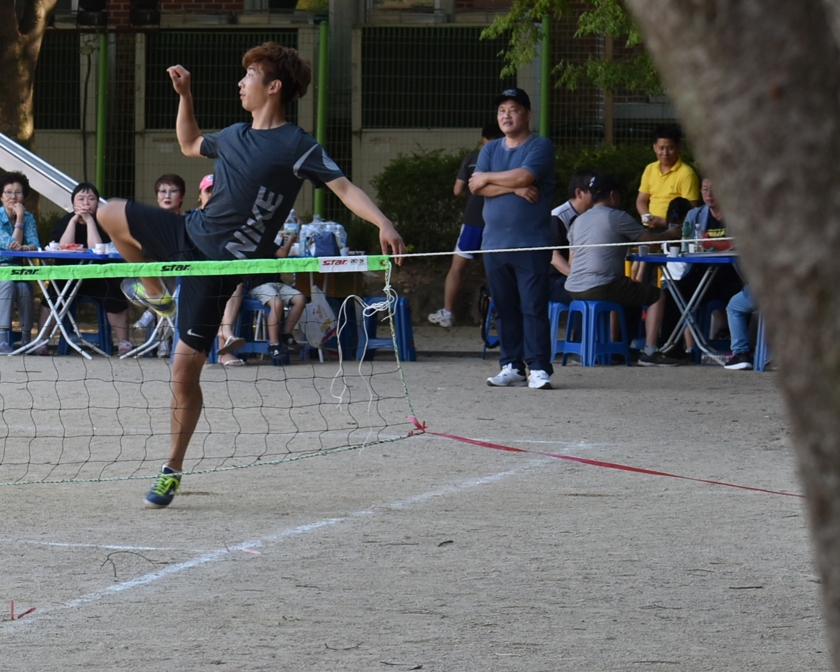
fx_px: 5221
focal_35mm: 210
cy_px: 304
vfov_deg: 7.4
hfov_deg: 9.1
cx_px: 25
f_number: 7.1
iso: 400
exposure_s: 1/200
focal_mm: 70
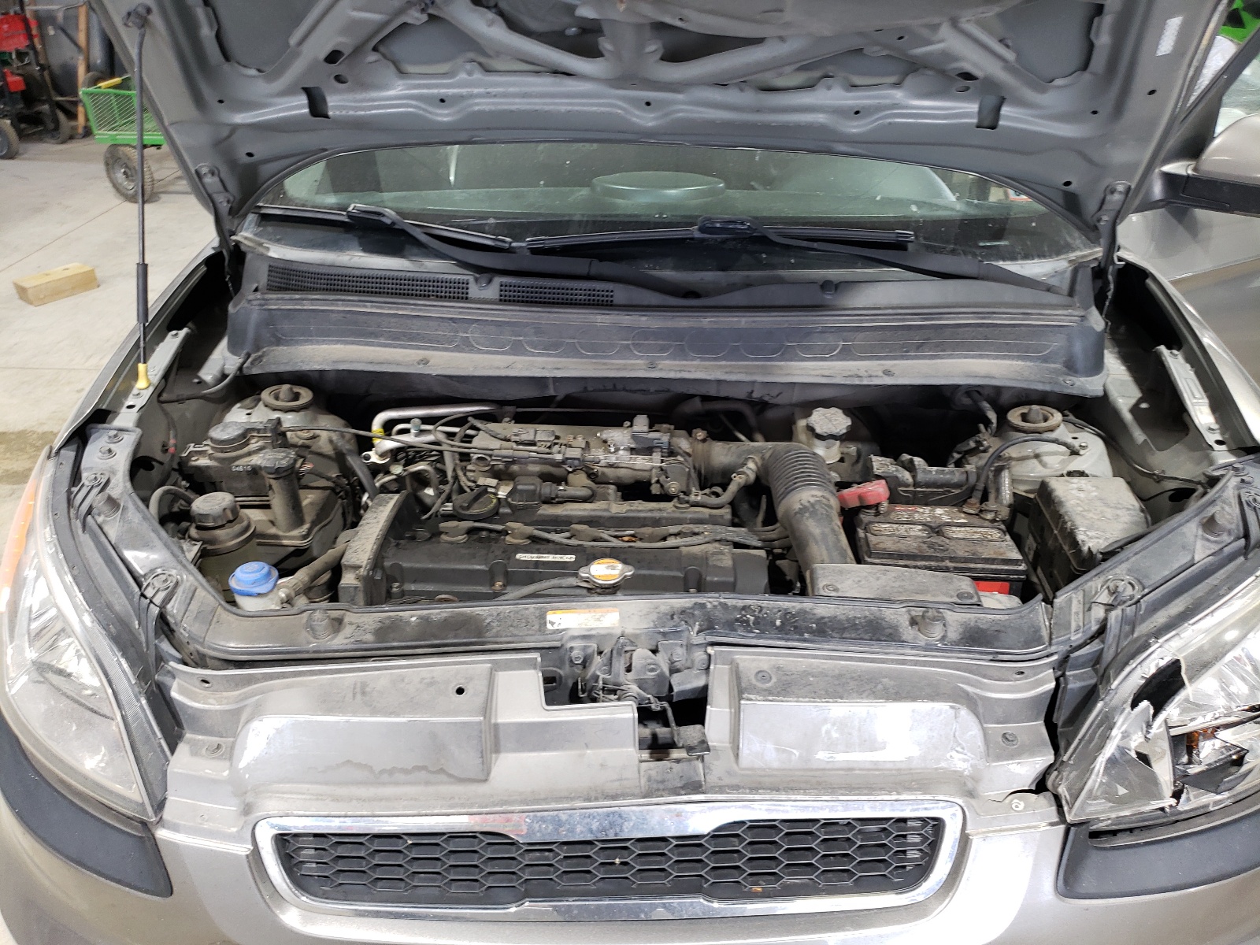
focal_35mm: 26
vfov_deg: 53.1
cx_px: 630
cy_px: 472
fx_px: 946
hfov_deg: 67.3
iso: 76
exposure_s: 1/60.2
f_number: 1.5
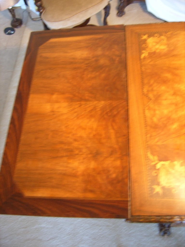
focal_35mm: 35
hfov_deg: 40.7
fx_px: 249
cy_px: 124
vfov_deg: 52.6
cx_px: 92
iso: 100
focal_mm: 5.8
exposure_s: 1/4
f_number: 2.8
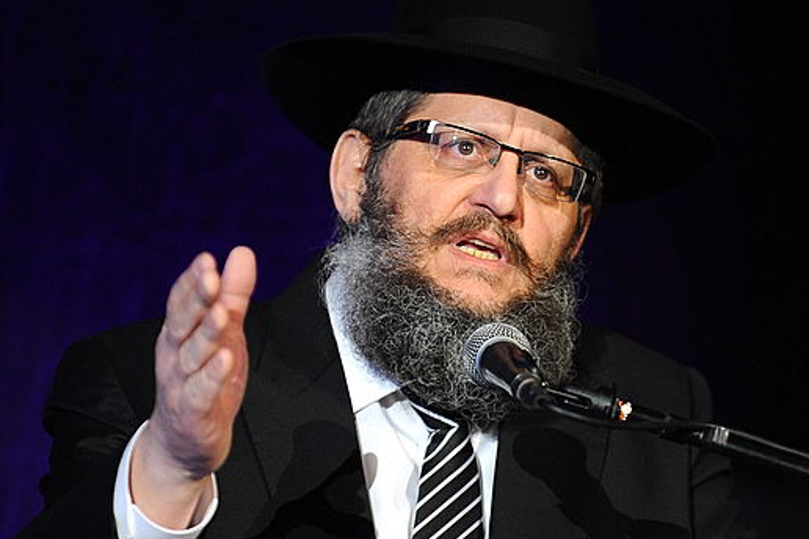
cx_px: 464
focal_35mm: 310
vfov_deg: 4.4
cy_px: 247
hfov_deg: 6.6
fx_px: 6966
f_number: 2.8
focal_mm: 200
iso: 1600
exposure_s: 1/400
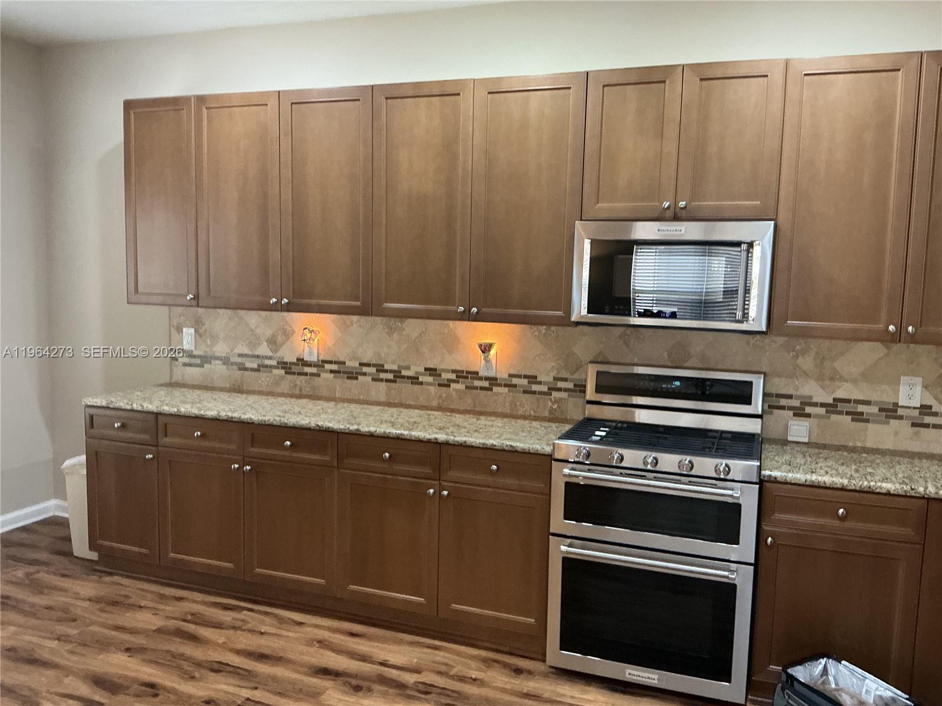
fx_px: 789
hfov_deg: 61.7
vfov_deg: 48.2
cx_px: 471
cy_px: 353
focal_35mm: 29
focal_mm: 3
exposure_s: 1/60
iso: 200
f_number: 1.8
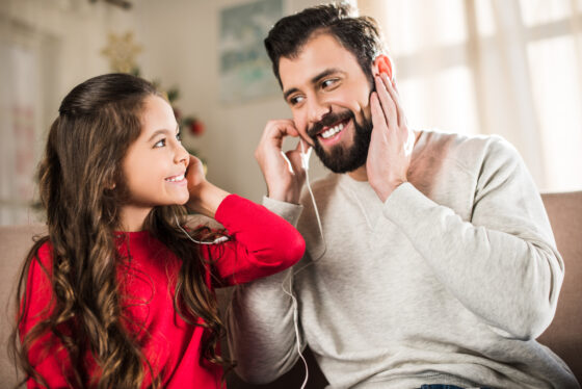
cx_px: 291
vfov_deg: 27.0
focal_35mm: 50
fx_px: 809
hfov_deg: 39.6
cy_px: 194
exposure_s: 1/320
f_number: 2.2
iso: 100
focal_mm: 50
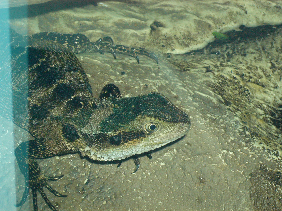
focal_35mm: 105
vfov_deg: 14.1
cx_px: 141
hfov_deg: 18.7
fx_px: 855
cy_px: 106
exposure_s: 1/60
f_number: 4.9
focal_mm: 17.4
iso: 300
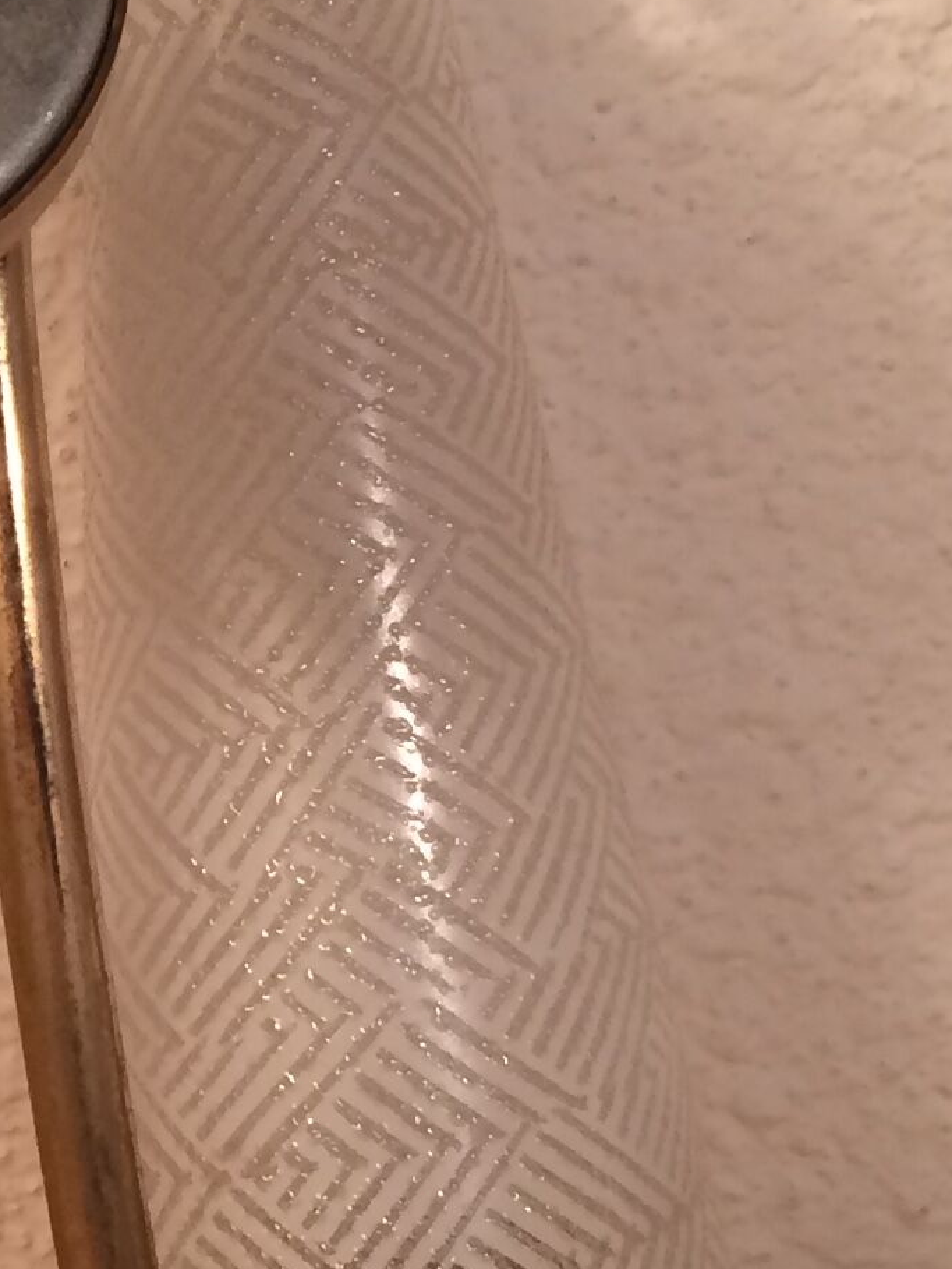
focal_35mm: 104
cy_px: 537
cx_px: -304
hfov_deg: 13.7
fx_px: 3812
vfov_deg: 18.9
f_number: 2.2
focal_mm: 4.15
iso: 40
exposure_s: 1/33
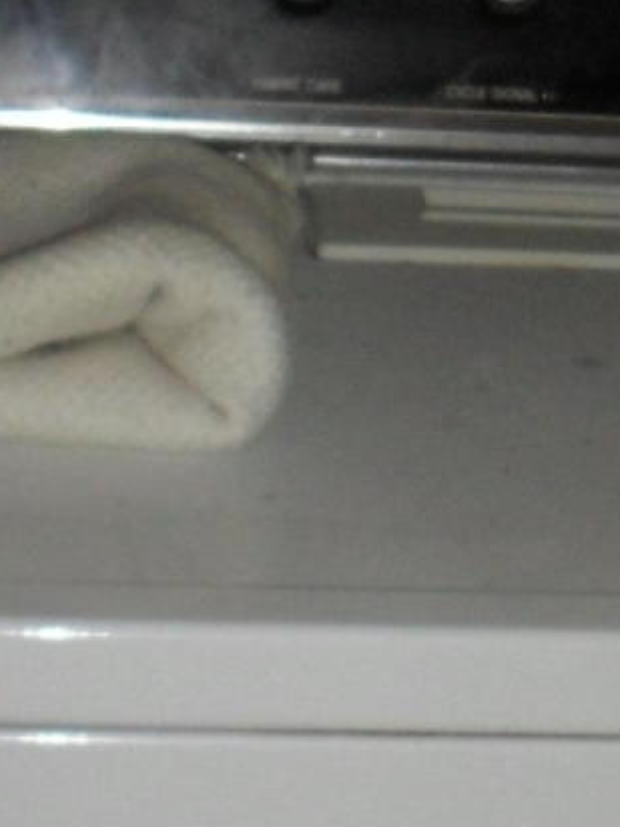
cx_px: 1031
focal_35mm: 170
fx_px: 4060
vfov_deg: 11.6
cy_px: 432
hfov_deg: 8.5
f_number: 3.2
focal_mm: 6.3
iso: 200
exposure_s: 1/45
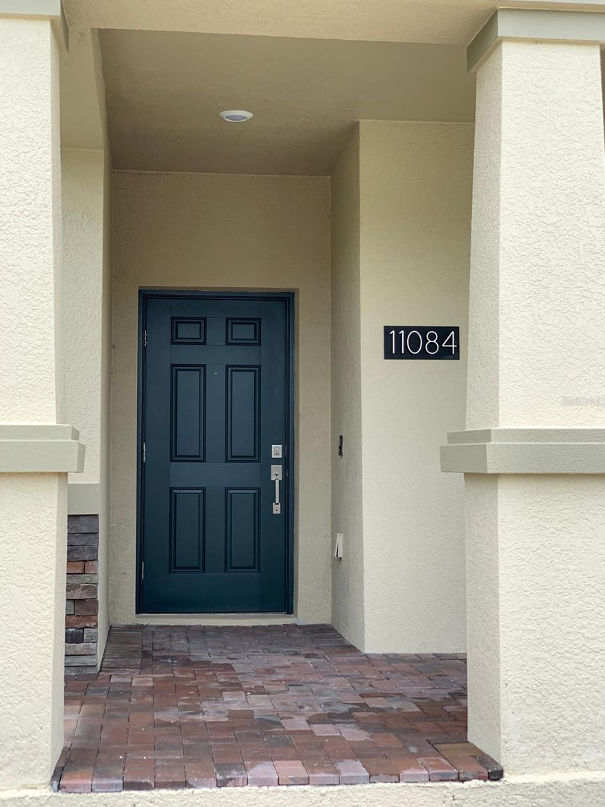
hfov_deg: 27.5
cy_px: 401
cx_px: 302
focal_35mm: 53
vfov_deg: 36.2
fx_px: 1235
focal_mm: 6
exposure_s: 1/246
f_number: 2.4
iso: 16
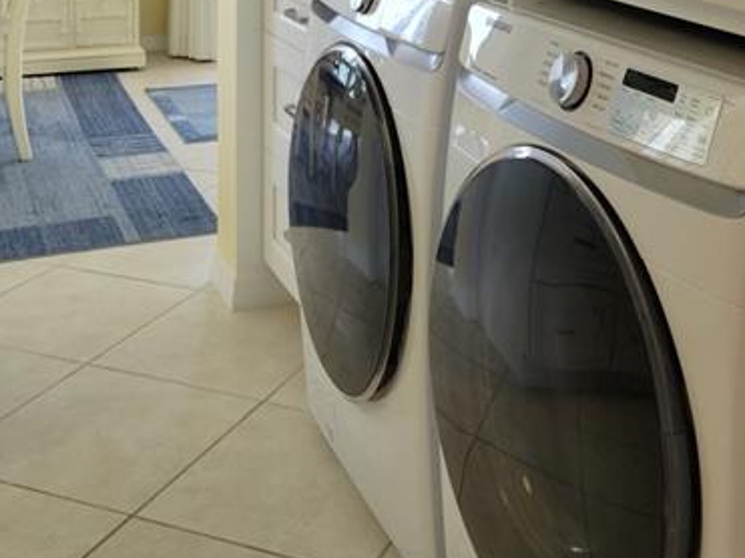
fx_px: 1248
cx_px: 446
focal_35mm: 58
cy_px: -94
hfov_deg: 33.1
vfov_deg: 23.3
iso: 100
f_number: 2
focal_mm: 5.9
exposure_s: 1/60
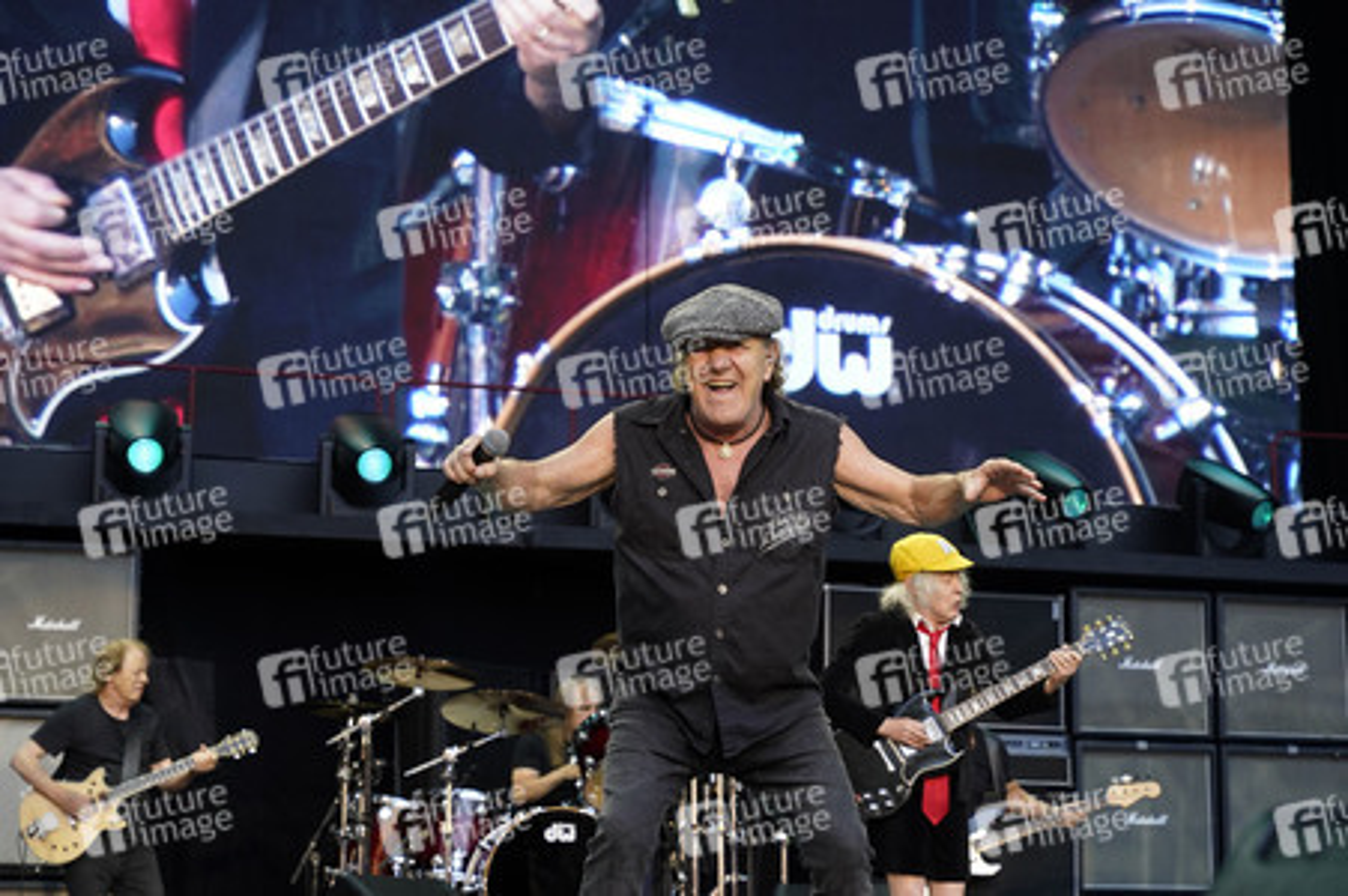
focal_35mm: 75
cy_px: 448
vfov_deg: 18.2
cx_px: 674
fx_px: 2806
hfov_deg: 27.0
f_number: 5
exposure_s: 1/400
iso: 1600
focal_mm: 75
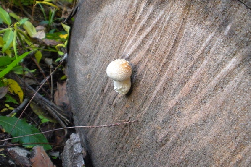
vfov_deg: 29.2
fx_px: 321
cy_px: 88
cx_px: 126
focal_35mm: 46
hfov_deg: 42.7
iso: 505
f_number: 4
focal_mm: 7.7
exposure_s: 1/137
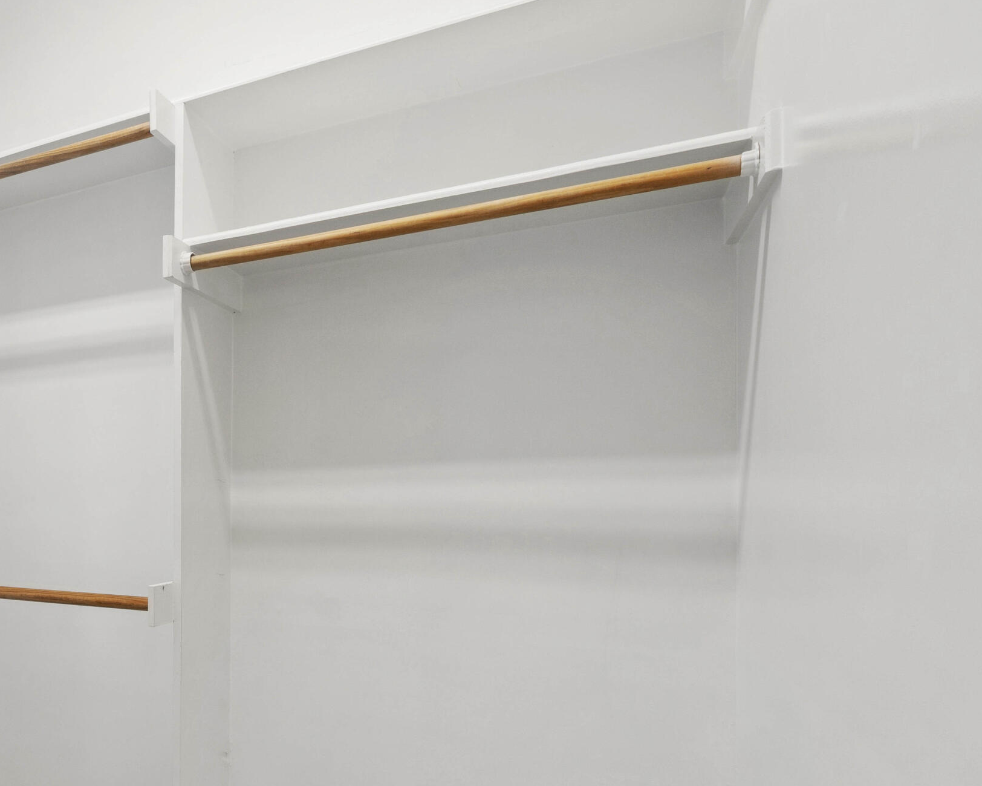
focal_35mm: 26
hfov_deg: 56.1
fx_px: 756
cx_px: 80
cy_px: 477
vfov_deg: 54.5
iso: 100
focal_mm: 10
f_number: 8
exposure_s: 1/10
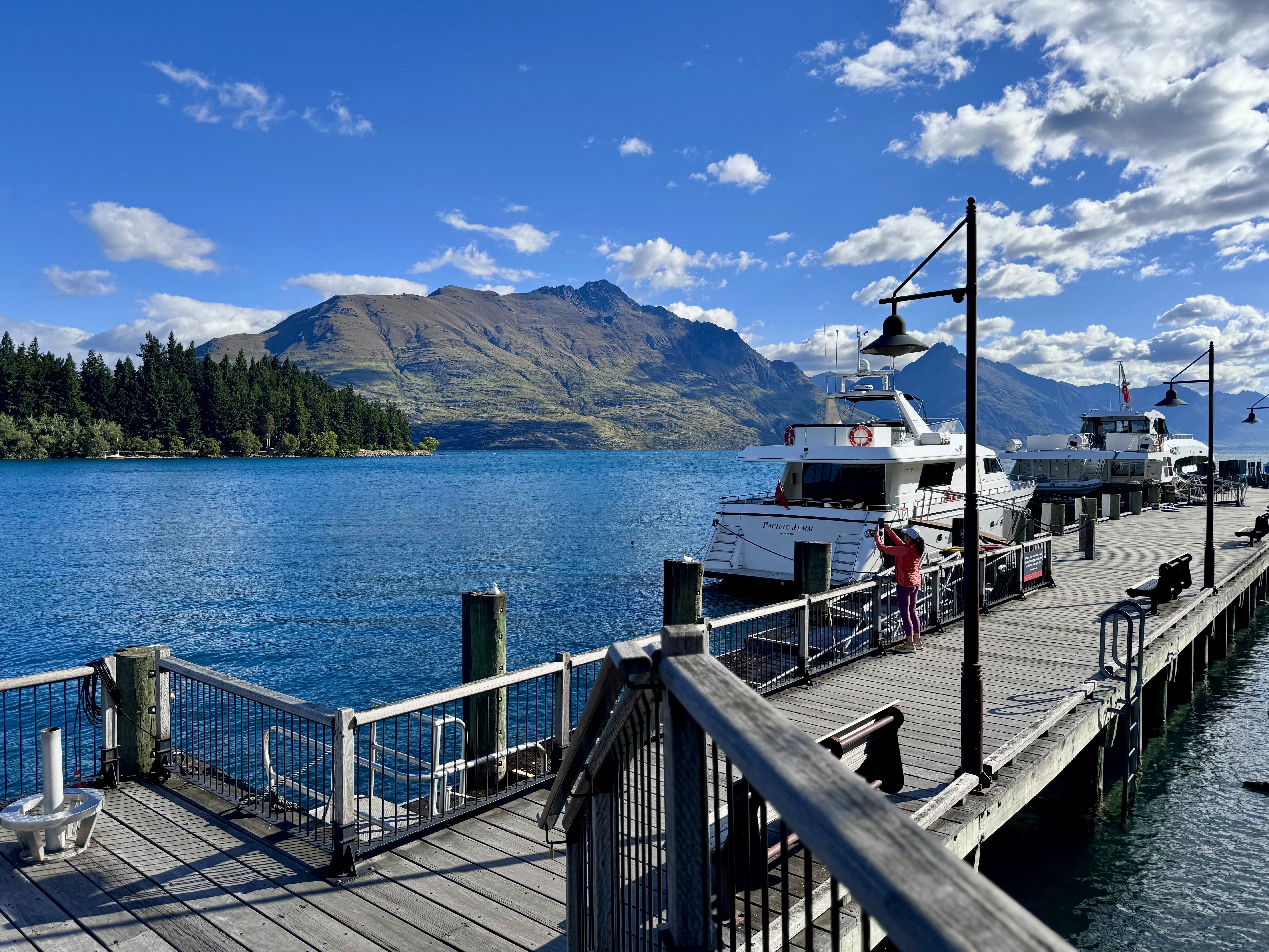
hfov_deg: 71.6
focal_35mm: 24
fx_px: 880
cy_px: 476
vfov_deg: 56.8
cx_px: 634
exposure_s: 1/5348
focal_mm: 6.86
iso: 80
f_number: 1.78
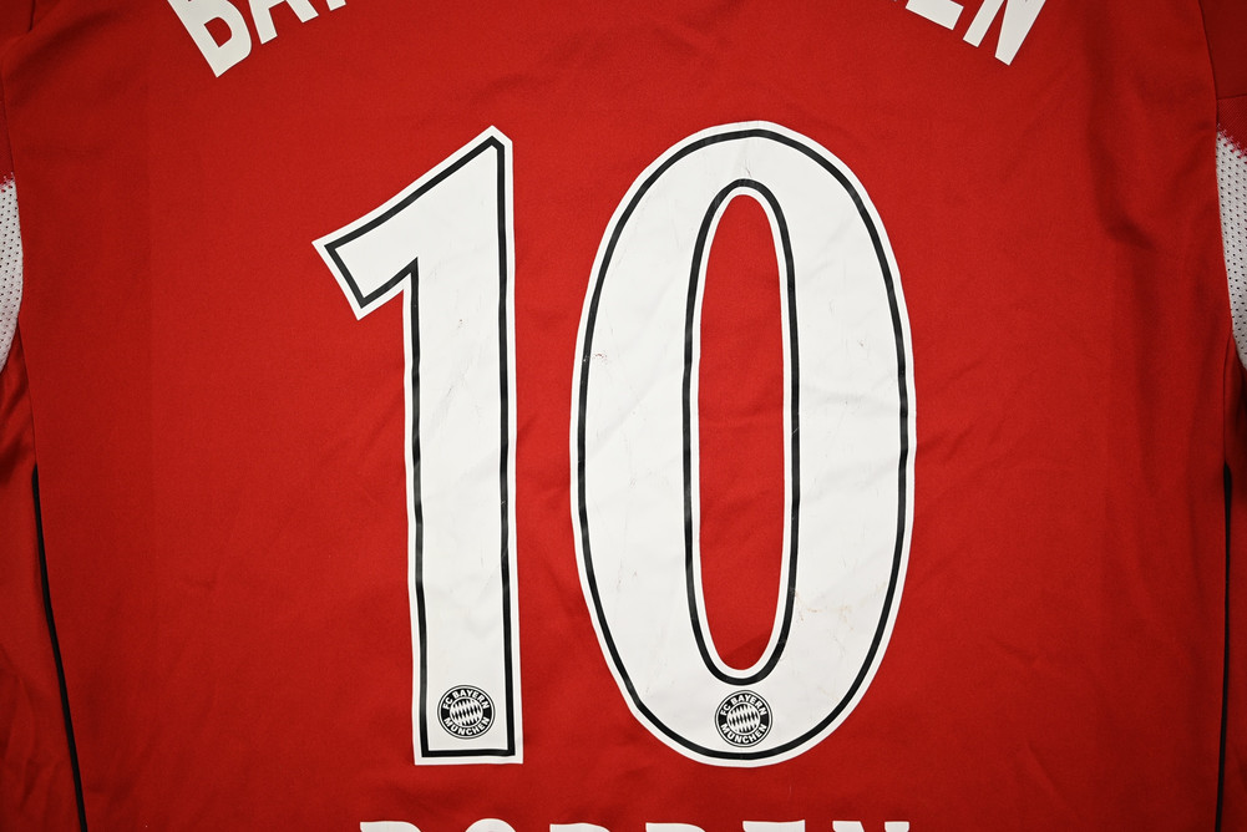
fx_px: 1126
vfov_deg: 40.6
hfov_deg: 57.9
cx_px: 624
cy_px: 416
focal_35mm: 32
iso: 200
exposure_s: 1/125
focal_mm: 32.5
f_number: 4.8
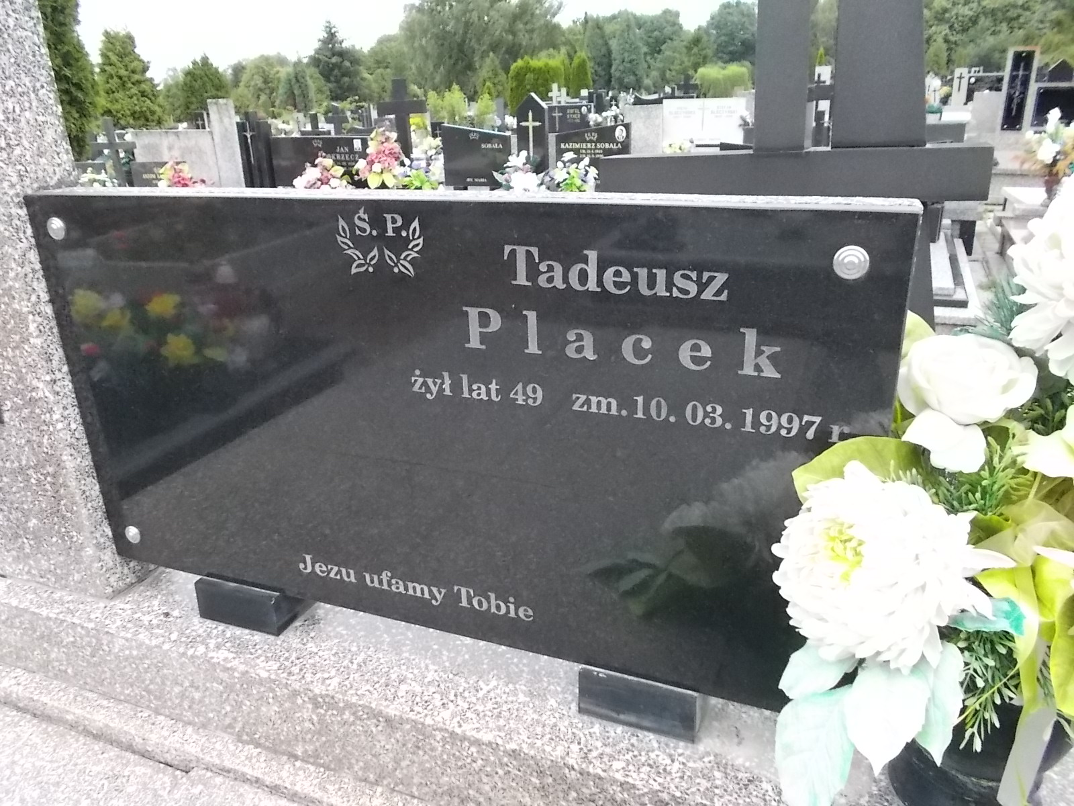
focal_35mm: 26
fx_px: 807
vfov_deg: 53.1
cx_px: 537
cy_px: 403
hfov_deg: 67.3
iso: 400
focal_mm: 4.6
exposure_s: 1/160
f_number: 8
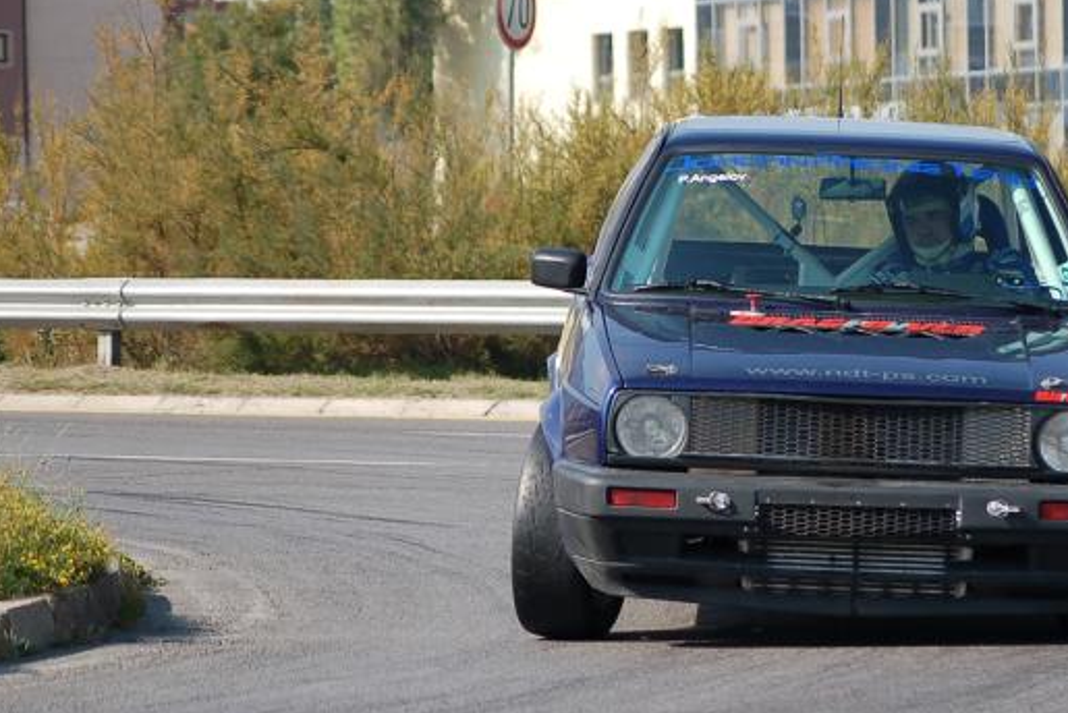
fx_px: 8133
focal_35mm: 274
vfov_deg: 5.0
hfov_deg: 7.5
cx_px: 817
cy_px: 364
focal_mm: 92
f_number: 4.5
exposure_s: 1/1000
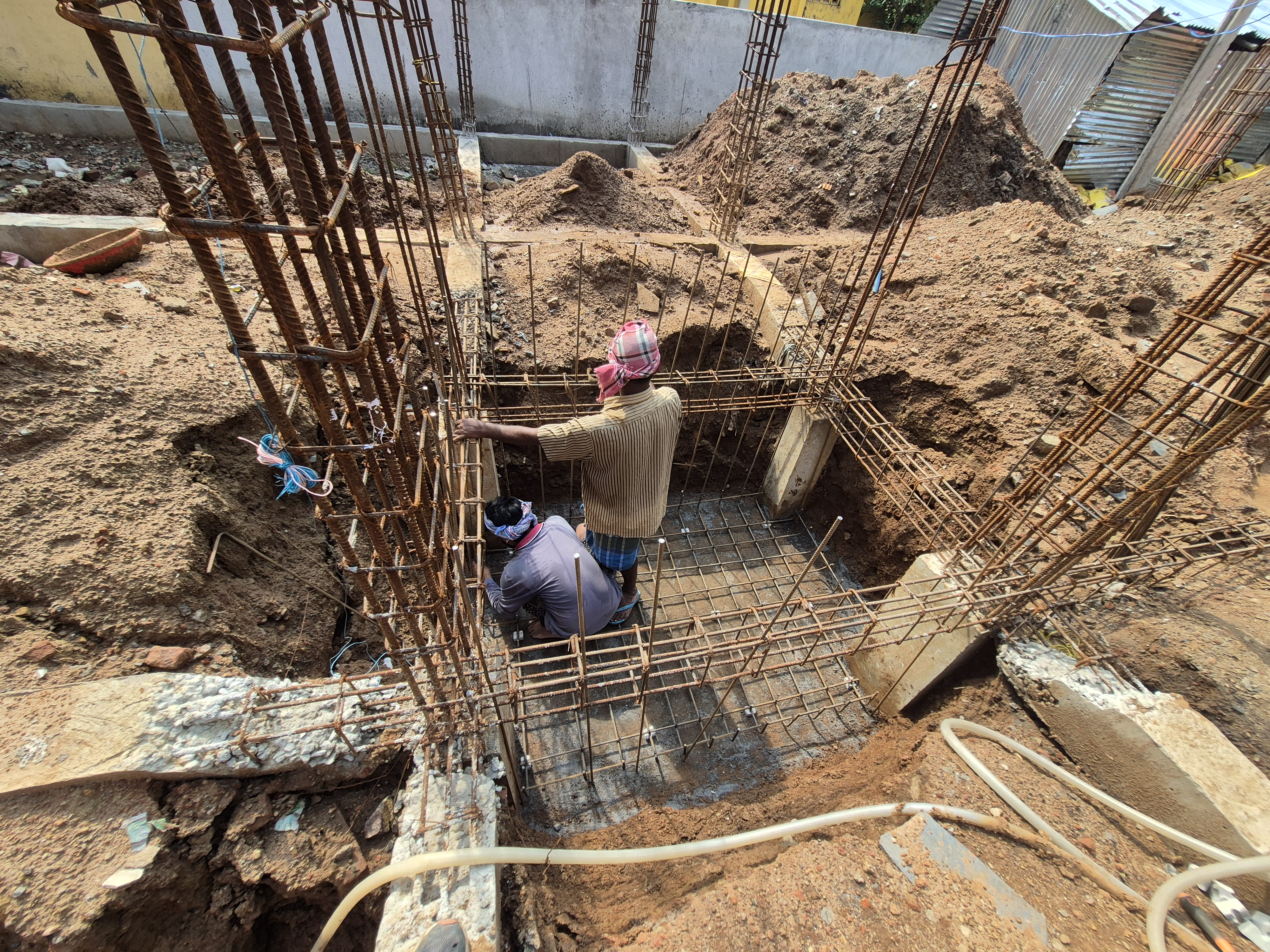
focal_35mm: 13
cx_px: 635
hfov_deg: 106.2
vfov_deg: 89.9
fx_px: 477
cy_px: 476
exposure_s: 1/395
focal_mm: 1.74
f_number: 2.2
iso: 50
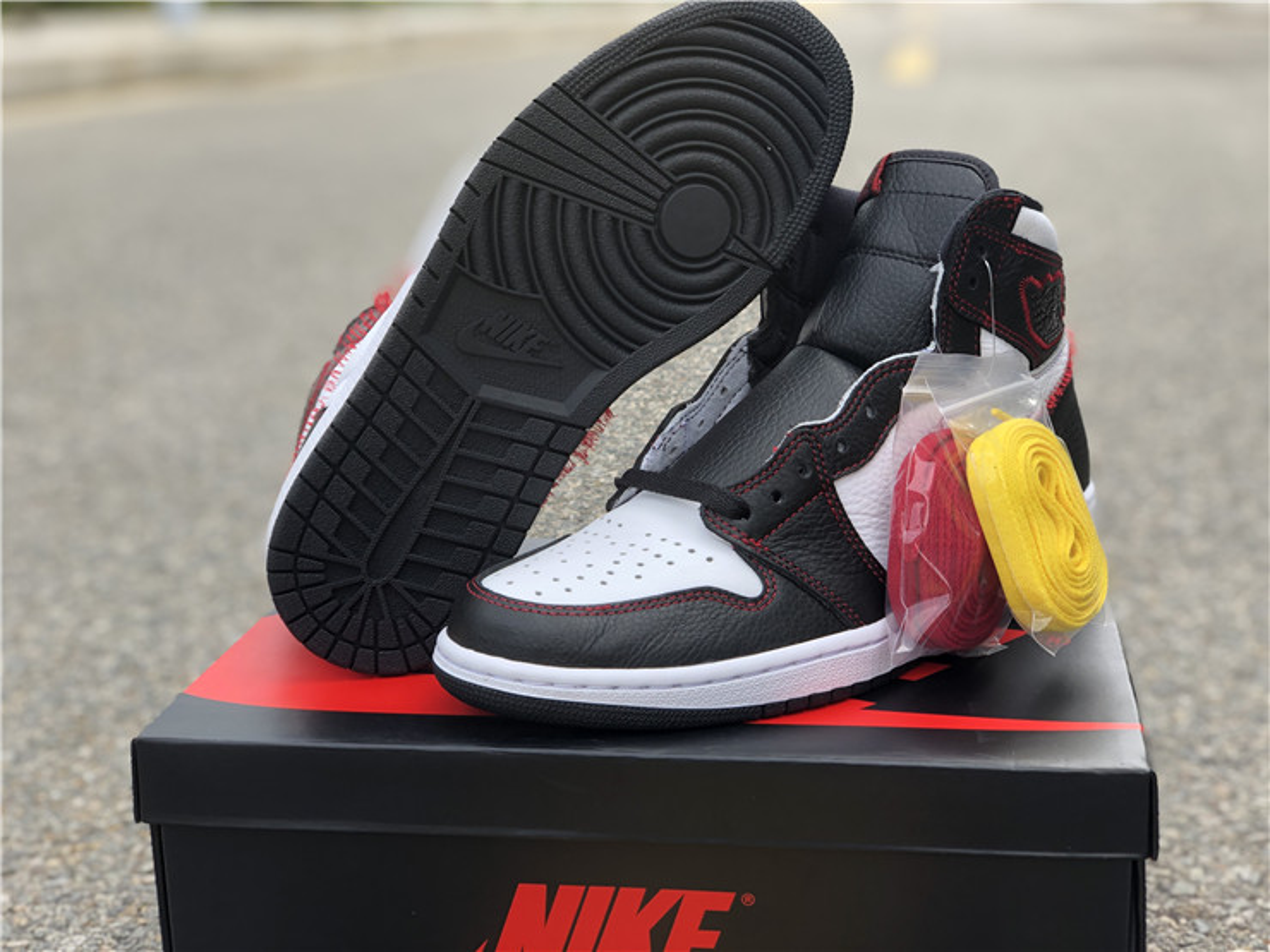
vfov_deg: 28.0
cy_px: 476
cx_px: 635
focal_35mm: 52
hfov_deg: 36.8
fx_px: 1908
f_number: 2.4
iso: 16
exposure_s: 1/145
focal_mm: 6
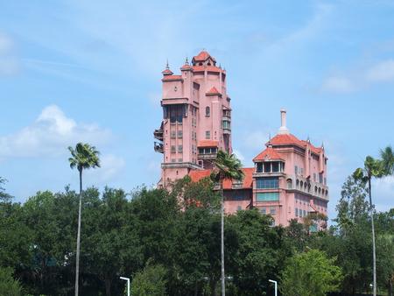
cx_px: 197
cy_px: 148
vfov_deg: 14.8
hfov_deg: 19.6
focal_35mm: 100
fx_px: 1139
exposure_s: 1/800
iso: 100
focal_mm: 21.2
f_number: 4.5
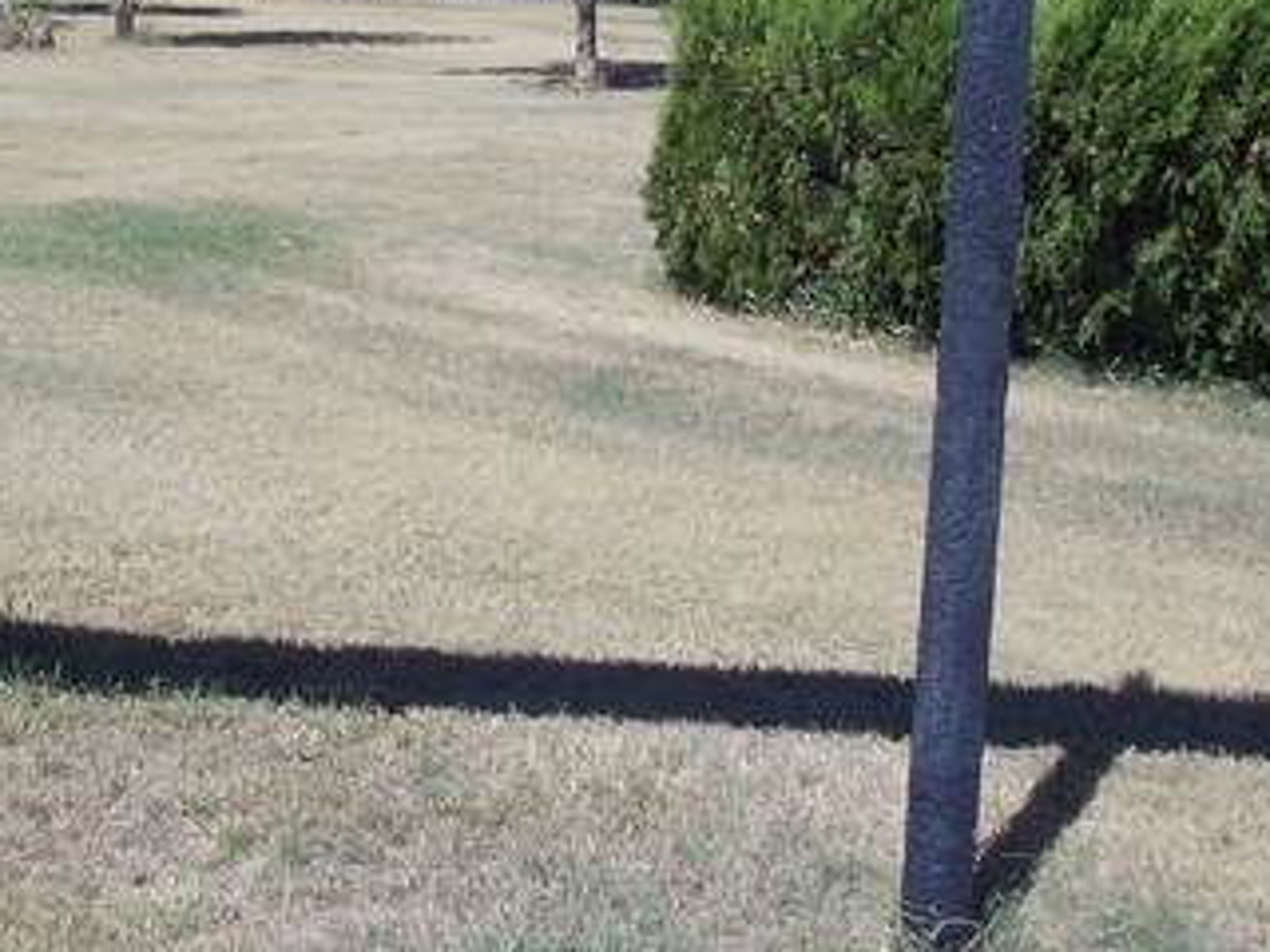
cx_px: 175
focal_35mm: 91
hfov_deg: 21.2
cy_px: 222
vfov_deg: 16.1
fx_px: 3339
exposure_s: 1/320
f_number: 6.2
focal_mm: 5.3
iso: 80
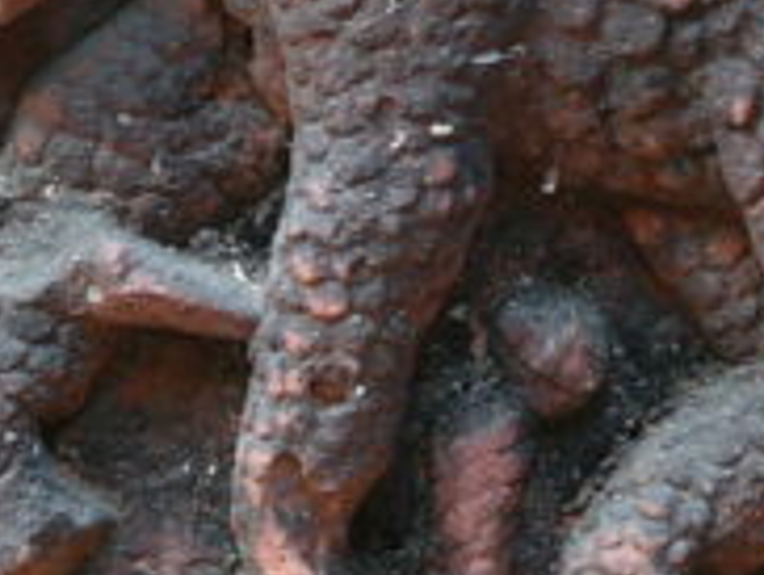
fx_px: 11978
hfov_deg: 3.6
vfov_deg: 2.8
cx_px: -181
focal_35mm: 542
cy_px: 214
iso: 50
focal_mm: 21.3
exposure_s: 1/40
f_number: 2.8
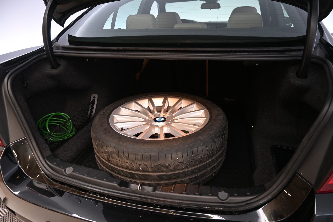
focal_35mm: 24
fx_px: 222
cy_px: 111
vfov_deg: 53.1
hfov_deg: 73.7
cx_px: 166
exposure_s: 1/25
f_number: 3.5
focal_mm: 16
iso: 500
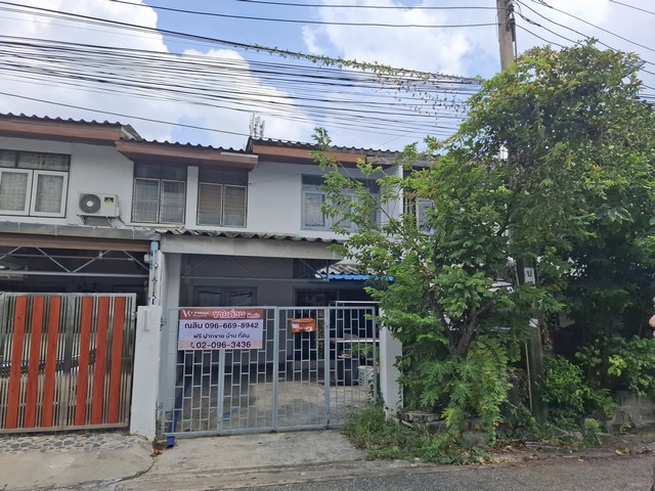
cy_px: 246
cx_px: 328
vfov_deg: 58.9
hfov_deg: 73.9
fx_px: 435
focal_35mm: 23
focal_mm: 5.54
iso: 50
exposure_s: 1/1443
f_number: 1.8
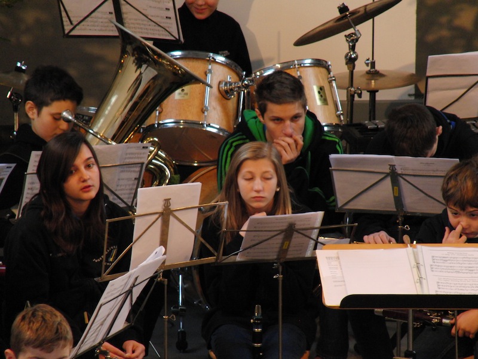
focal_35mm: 432
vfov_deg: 3.4
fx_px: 5965
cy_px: 180
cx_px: 239
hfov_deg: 4.6
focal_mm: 87.6
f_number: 4.6
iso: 400
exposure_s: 1/20
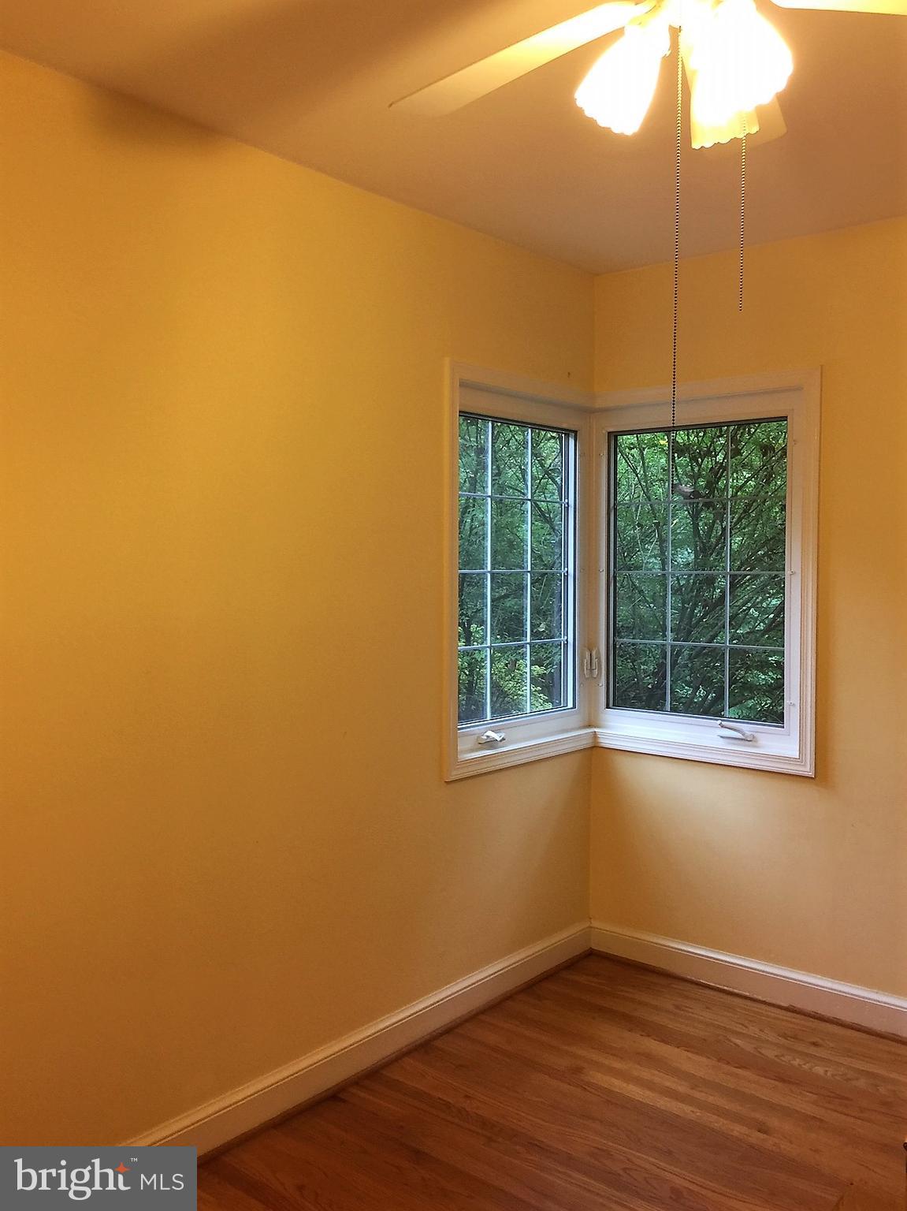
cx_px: 454
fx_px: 1014
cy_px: 606
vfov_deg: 61.7
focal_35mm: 29
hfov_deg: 48.2
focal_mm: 4.15
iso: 50
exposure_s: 1/15
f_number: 2.2
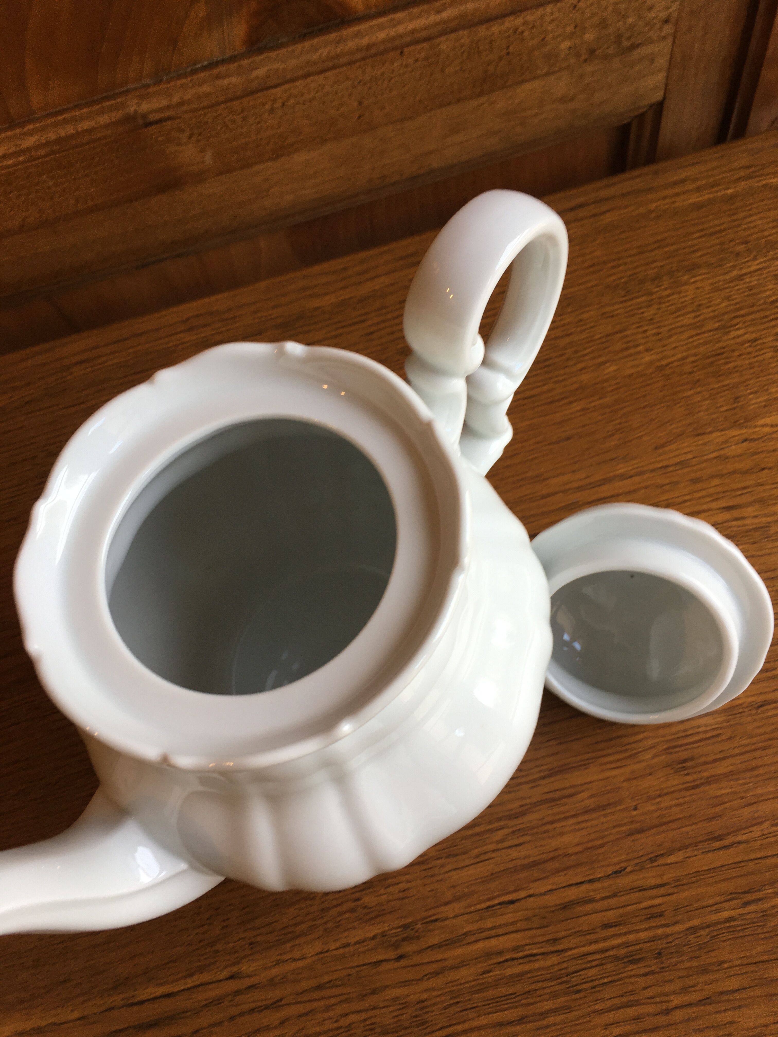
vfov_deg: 61.7
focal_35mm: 29
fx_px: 869
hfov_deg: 48.2
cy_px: 518
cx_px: 389
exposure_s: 1/50
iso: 32
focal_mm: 4.15
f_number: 2.2
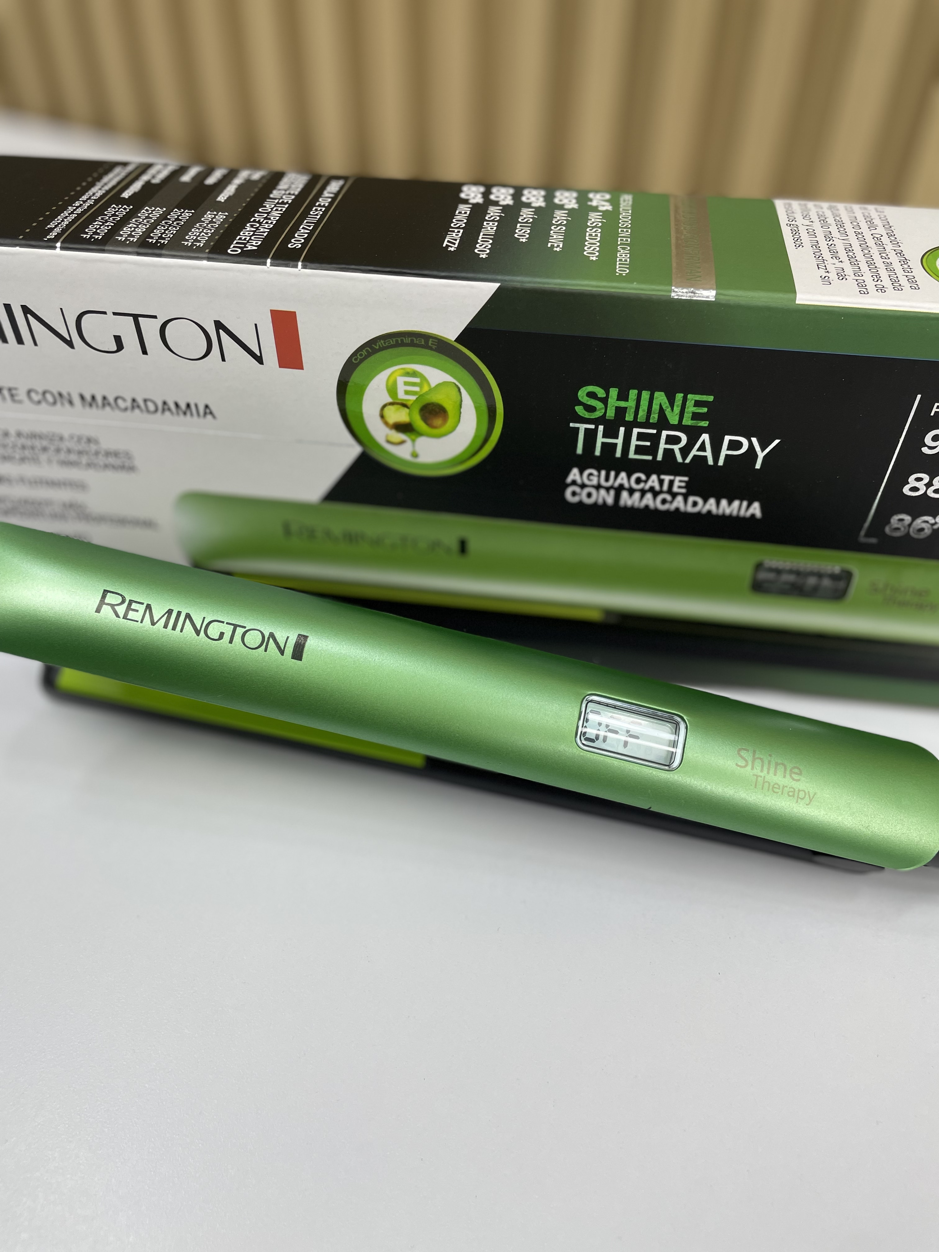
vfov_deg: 67.3
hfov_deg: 53.1
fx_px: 940
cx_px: 470
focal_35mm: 26
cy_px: 626
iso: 32
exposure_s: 1/120
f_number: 1.6
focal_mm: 4.2
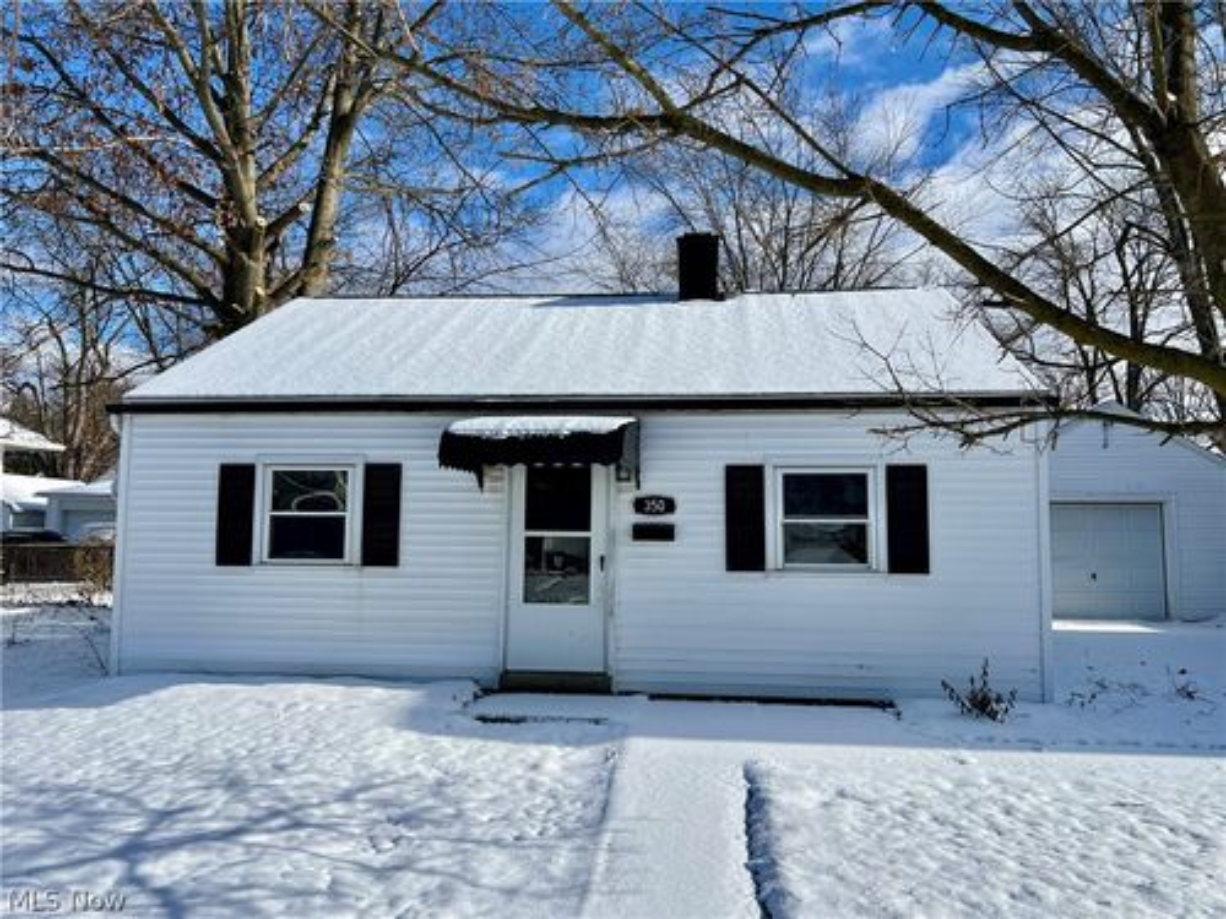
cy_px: 460
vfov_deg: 53.1
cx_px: 613
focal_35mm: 26
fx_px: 921
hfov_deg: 67.3
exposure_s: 1/8696
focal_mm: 5.7
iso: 50
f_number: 1.5
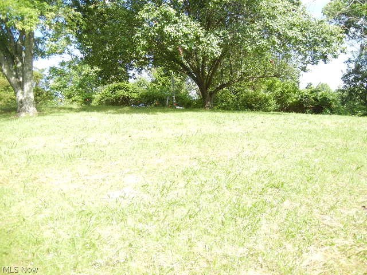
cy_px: 138
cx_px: 184
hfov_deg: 60.0
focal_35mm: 30
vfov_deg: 46.8
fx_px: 318
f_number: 3.5
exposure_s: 1/447
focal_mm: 5.4
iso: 230
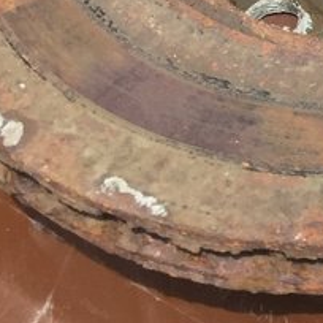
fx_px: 1594
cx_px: 914
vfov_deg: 11.1
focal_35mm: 151
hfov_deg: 9.5
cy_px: -155
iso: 32
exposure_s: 1/706
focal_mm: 4.15
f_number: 2.2
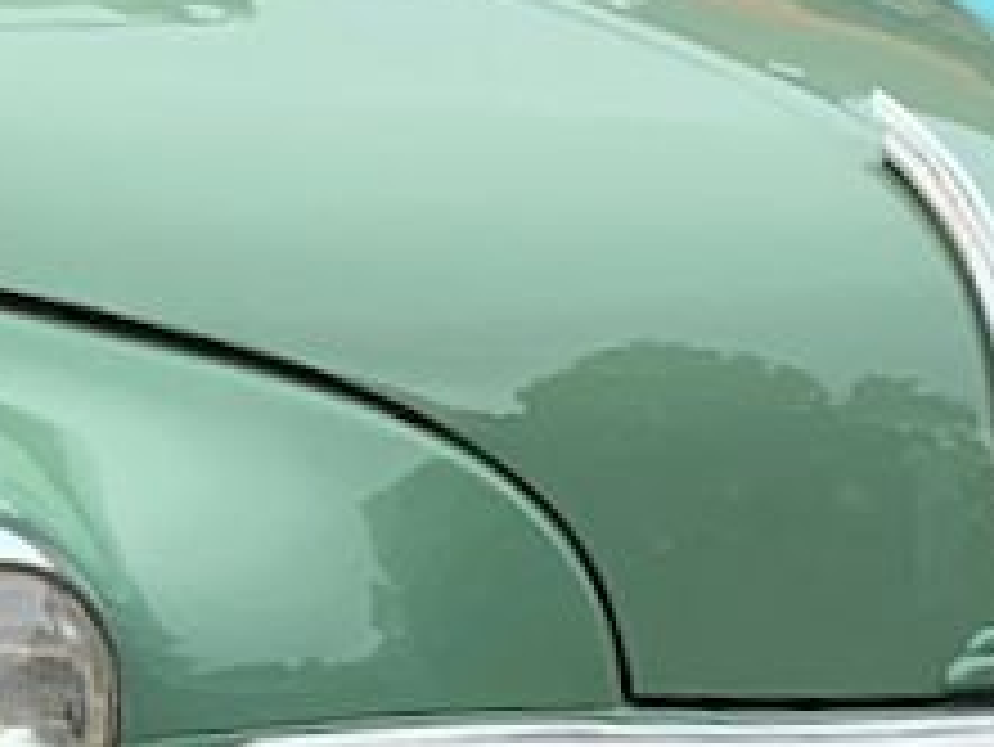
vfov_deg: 7.8
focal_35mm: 188
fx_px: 5401
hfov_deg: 10.3
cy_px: -277
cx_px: -270
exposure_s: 1/381
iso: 25
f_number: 1.8
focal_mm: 4.25
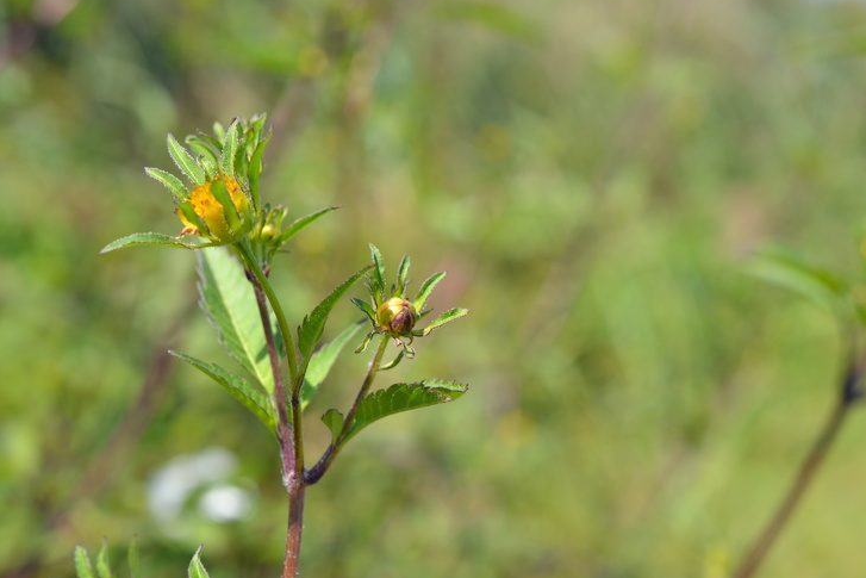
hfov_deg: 30.5
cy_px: 264
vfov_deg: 20.6
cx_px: 437
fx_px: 1588
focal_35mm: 66
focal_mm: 40
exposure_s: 1/160
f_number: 8
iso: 100
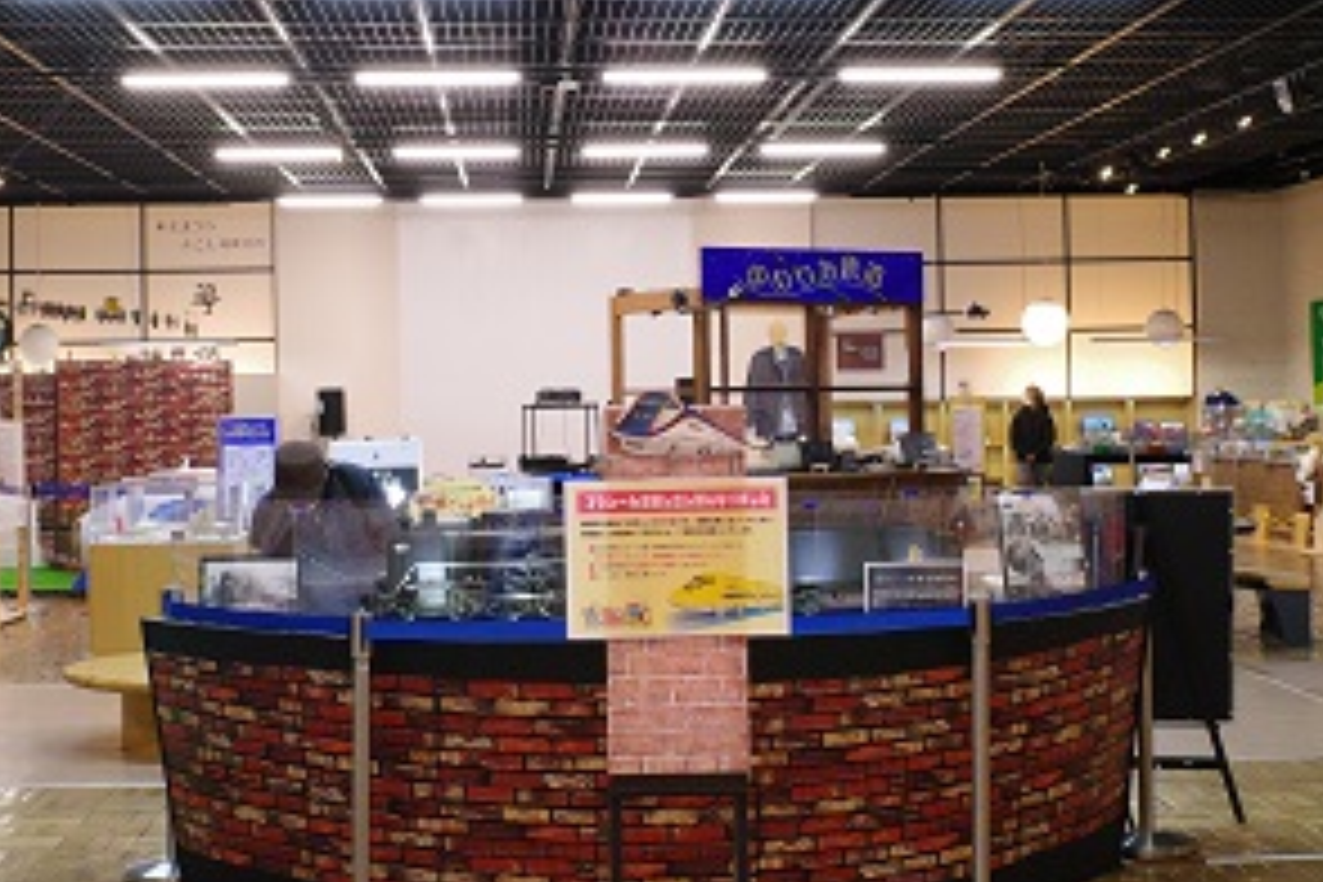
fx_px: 2242
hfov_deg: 32.9
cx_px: 639
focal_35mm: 61
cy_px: 324
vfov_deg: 22.2
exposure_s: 1/50
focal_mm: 18.3
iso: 2000
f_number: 5.6
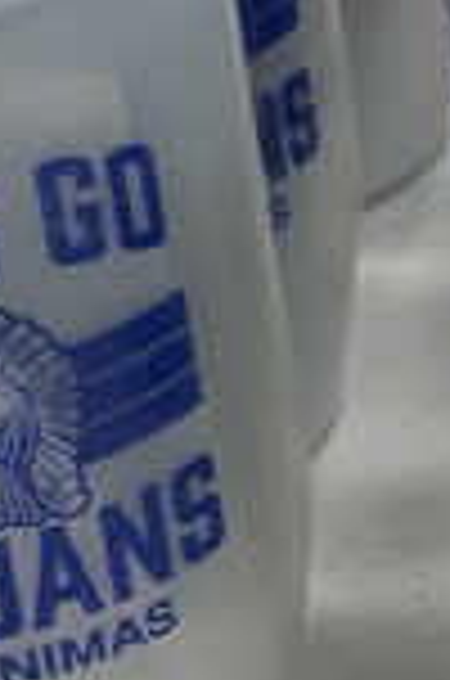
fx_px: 3861
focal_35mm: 205
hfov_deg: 6.4
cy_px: 140
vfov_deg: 10.0
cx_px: 1048
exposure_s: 1/60
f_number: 1.8
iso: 32
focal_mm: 3
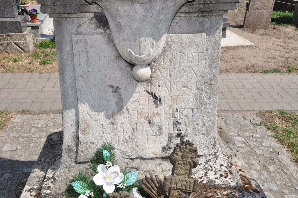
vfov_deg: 29.8
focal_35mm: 45
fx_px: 372
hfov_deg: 43.7
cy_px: 99
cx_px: 149
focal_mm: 30
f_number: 18
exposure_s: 1/200
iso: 400
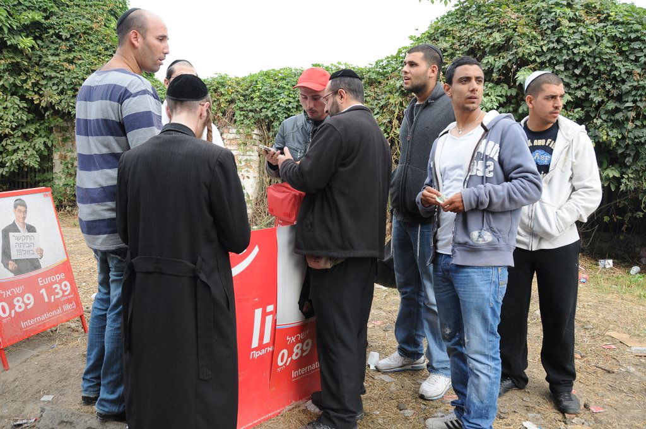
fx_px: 484
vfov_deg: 47.8
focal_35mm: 27
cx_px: 323
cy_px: 214
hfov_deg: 67.4
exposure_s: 1/200
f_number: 5.6
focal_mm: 18
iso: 250
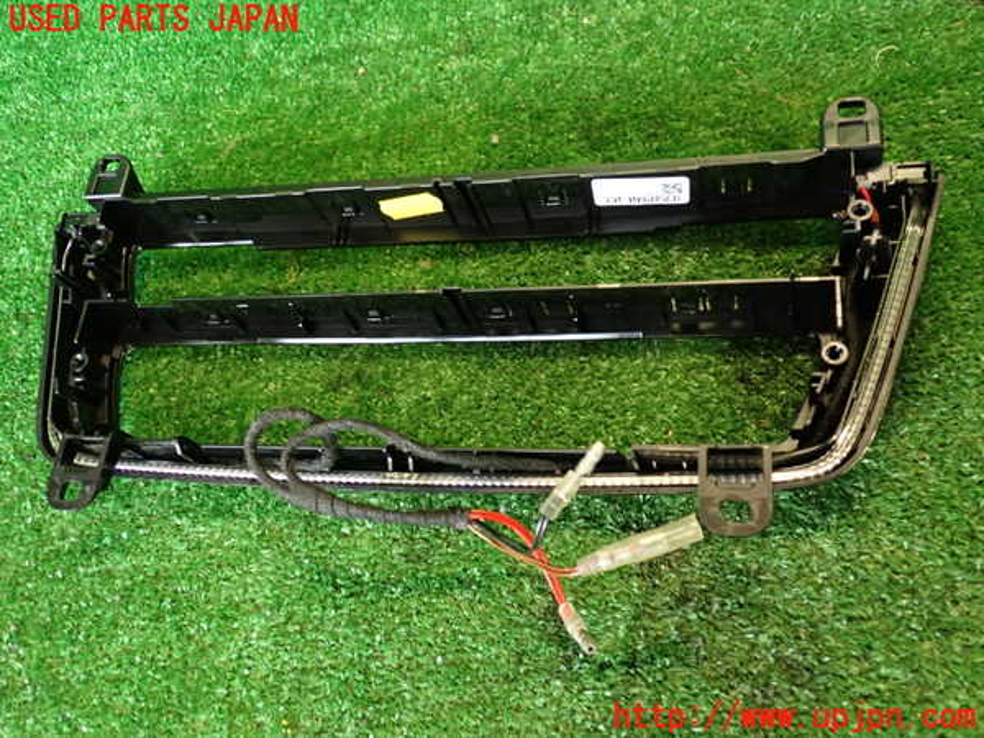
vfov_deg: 44.2
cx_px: 492
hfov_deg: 56.8
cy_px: 369
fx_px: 910
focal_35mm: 32
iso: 320
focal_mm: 5.79
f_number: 2.4
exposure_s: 1/30
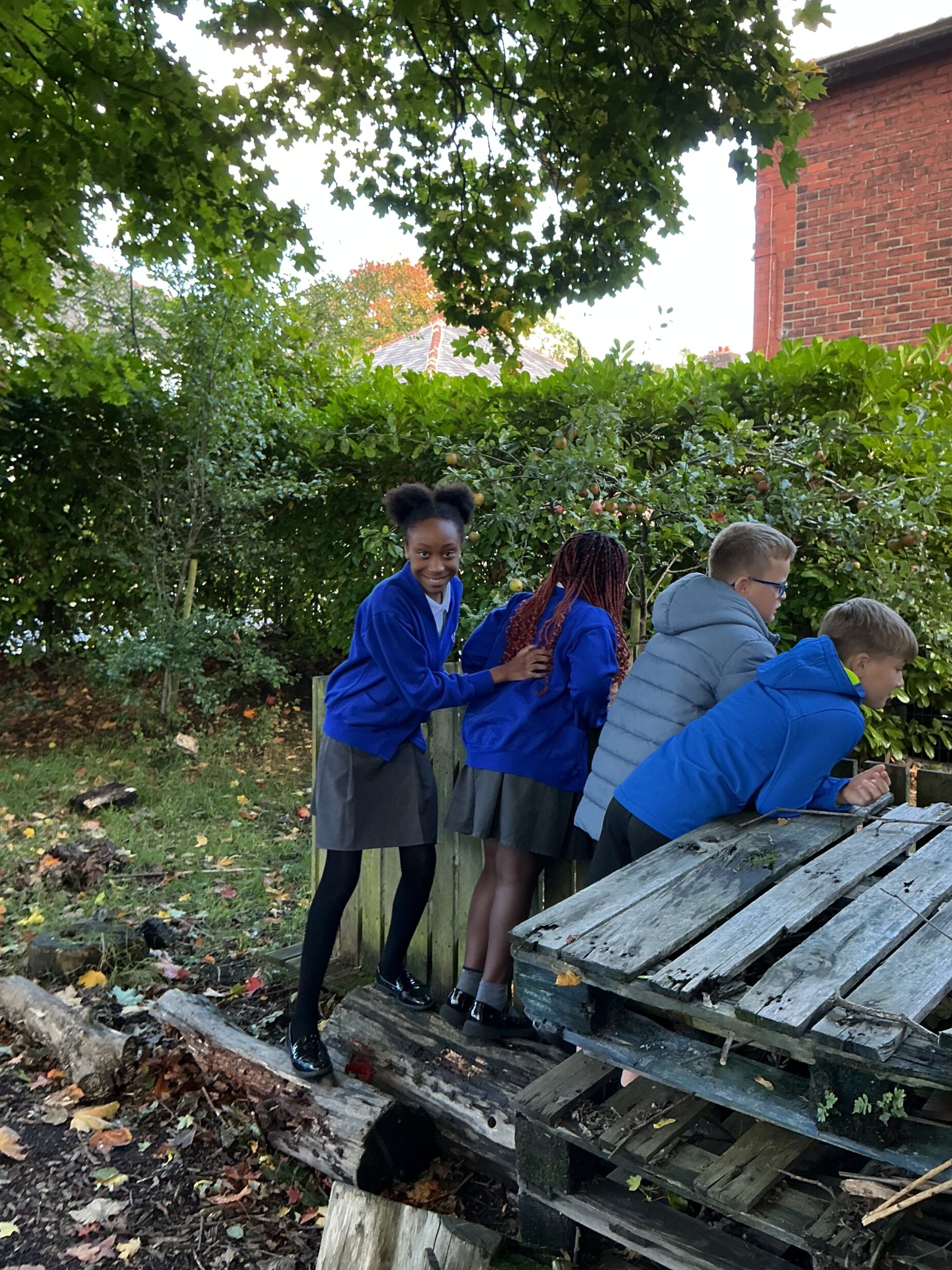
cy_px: 634
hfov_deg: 46.8
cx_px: 480
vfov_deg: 60.0
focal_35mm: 30
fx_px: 1100
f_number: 1.8
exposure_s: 1/60
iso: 80
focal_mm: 3
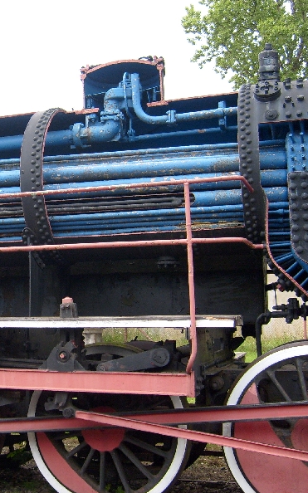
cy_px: 248
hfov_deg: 24.9
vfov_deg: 40.3
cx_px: 16
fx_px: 672
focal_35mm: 50
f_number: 2.8
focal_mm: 5.8
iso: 80
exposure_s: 1/180
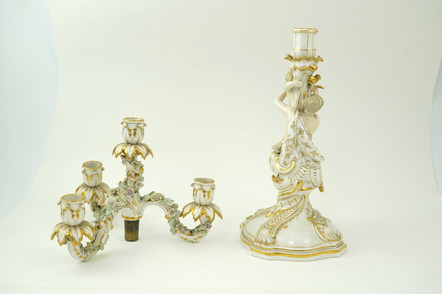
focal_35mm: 45
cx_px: 221
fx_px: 552
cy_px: 147
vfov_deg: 29.9
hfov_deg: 43.6
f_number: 11
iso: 500
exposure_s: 1/50
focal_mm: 30
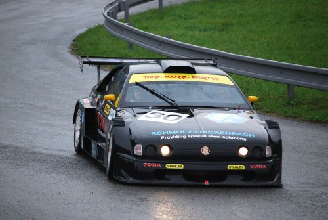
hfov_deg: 8.6
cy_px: 110
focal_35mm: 240
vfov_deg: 5.7
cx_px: 164
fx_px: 2190
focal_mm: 160
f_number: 5.3
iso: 360
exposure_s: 1/500
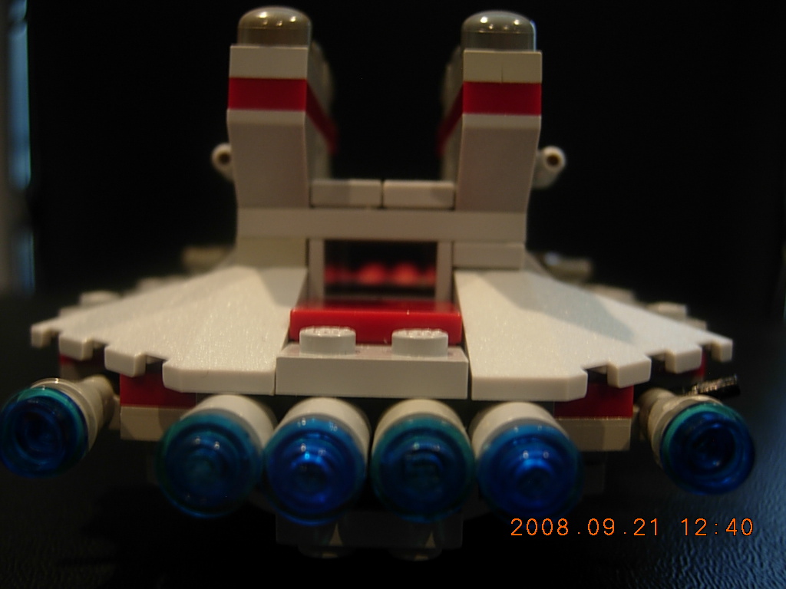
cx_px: 393
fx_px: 817
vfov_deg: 39.7
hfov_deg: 51.4
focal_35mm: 36
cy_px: 294
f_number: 2.7
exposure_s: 1/4
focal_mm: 7.5
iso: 68
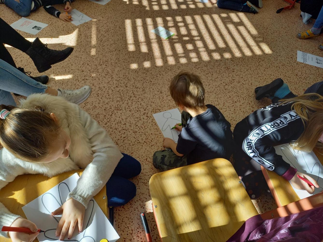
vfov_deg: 54.9
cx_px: 162
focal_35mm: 25
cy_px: 121
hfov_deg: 69.4
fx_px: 233
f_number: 1.8
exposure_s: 1/164
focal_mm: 4.65
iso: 50
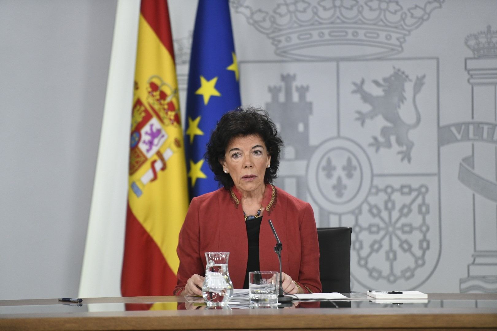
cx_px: 248
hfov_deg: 10.3
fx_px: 2761
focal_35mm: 200
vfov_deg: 6.9
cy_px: 166
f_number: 2.8
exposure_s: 1/500
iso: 2000
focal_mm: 200
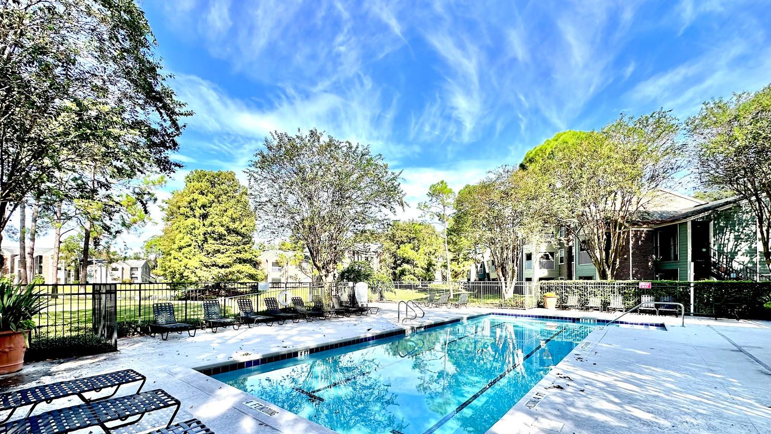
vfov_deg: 65.9
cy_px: 276
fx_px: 327
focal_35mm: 16
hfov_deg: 99.4
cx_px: 385
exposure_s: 1/888
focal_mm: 2.22
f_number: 2.2
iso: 40
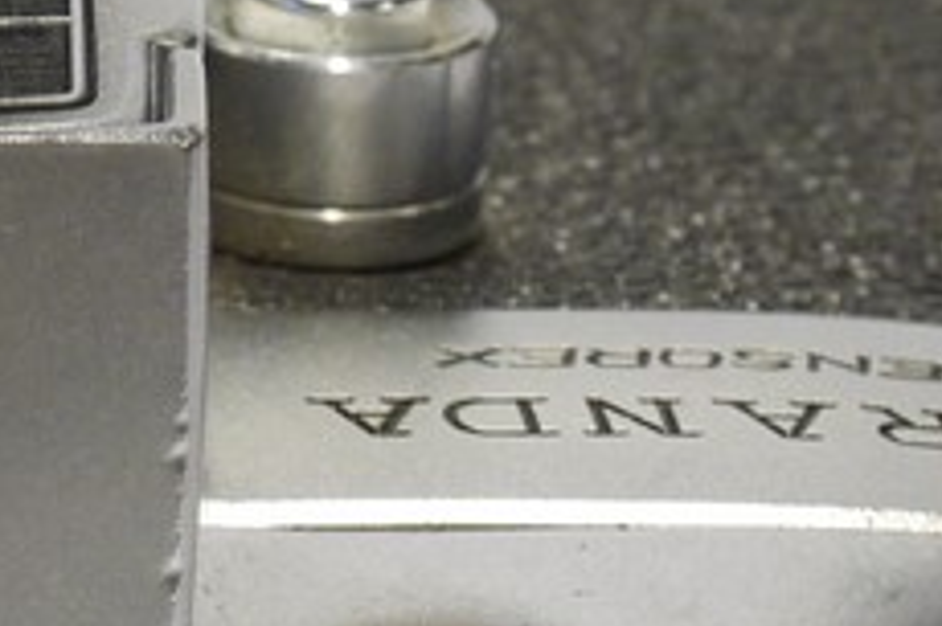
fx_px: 8524
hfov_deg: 6.2
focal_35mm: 326
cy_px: 25
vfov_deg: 4.2
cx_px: -500
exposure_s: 1/15
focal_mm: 30
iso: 400
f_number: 8
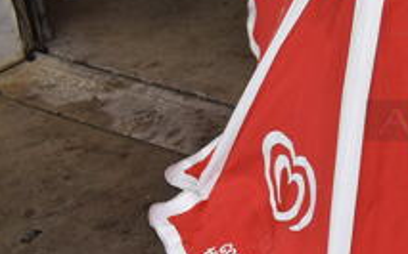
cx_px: 580
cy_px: 40
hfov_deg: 22.4
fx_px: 878
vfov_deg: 16.4
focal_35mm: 79
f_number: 8
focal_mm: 18
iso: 200
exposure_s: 1/400
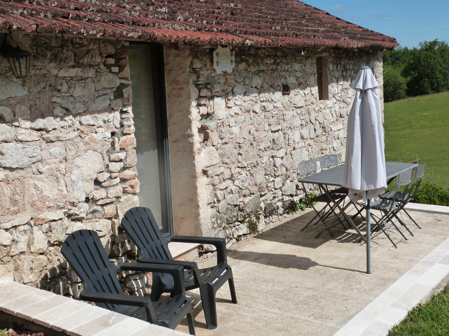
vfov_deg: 33.6
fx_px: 558
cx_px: 224
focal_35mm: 43
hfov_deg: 43.9
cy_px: 168
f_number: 5.6
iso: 160
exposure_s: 1/640
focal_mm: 7.6
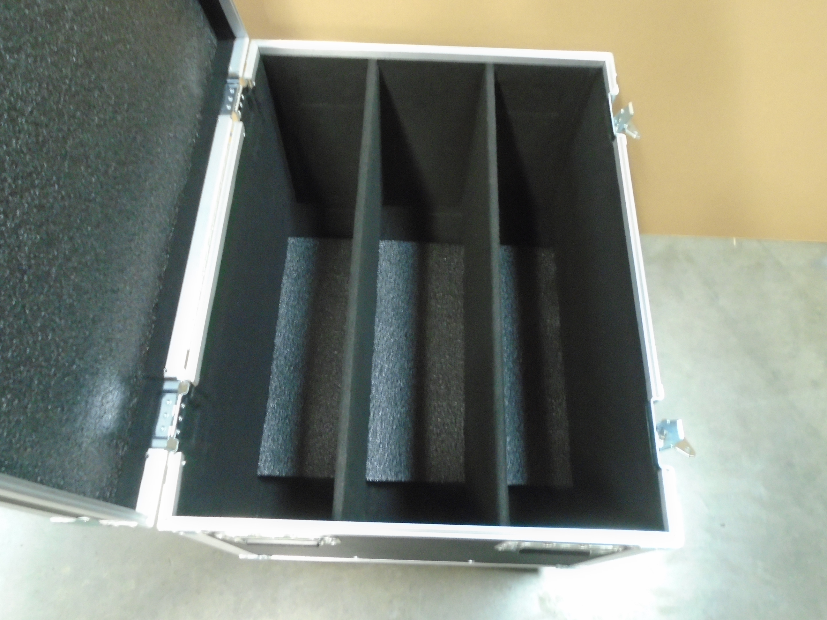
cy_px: 310
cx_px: 414
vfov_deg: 53.1
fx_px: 621
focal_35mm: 26
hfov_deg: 67.3
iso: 400
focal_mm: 4.6
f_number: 3.2
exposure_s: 1/4
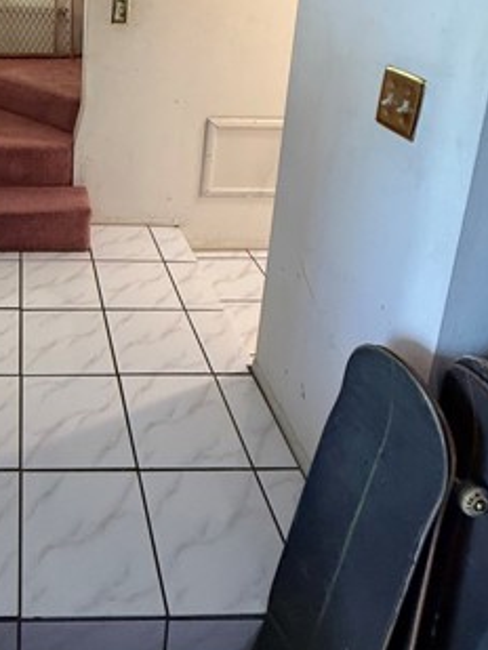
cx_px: 38
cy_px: 63
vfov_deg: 53.7
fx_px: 545
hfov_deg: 43.5
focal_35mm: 29
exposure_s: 1/60
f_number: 2.2
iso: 250
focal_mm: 2.22
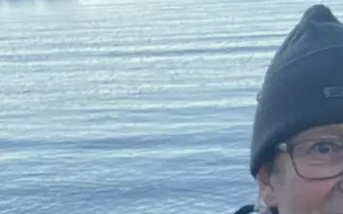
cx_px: 362
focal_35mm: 95
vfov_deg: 13.4
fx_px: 887
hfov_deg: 21.0
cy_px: 240
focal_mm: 2.71
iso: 50
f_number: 2.2
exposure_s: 1/122
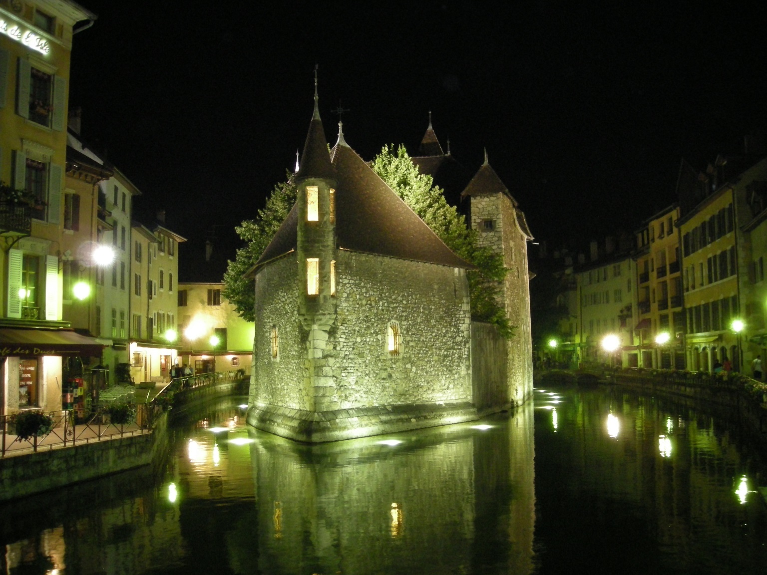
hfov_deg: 52.6
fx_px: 776
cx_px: 384
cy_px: 288
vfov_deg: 40.7
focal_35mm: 35
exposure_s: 1/7
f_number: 2.8
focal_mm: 5.7
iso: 400
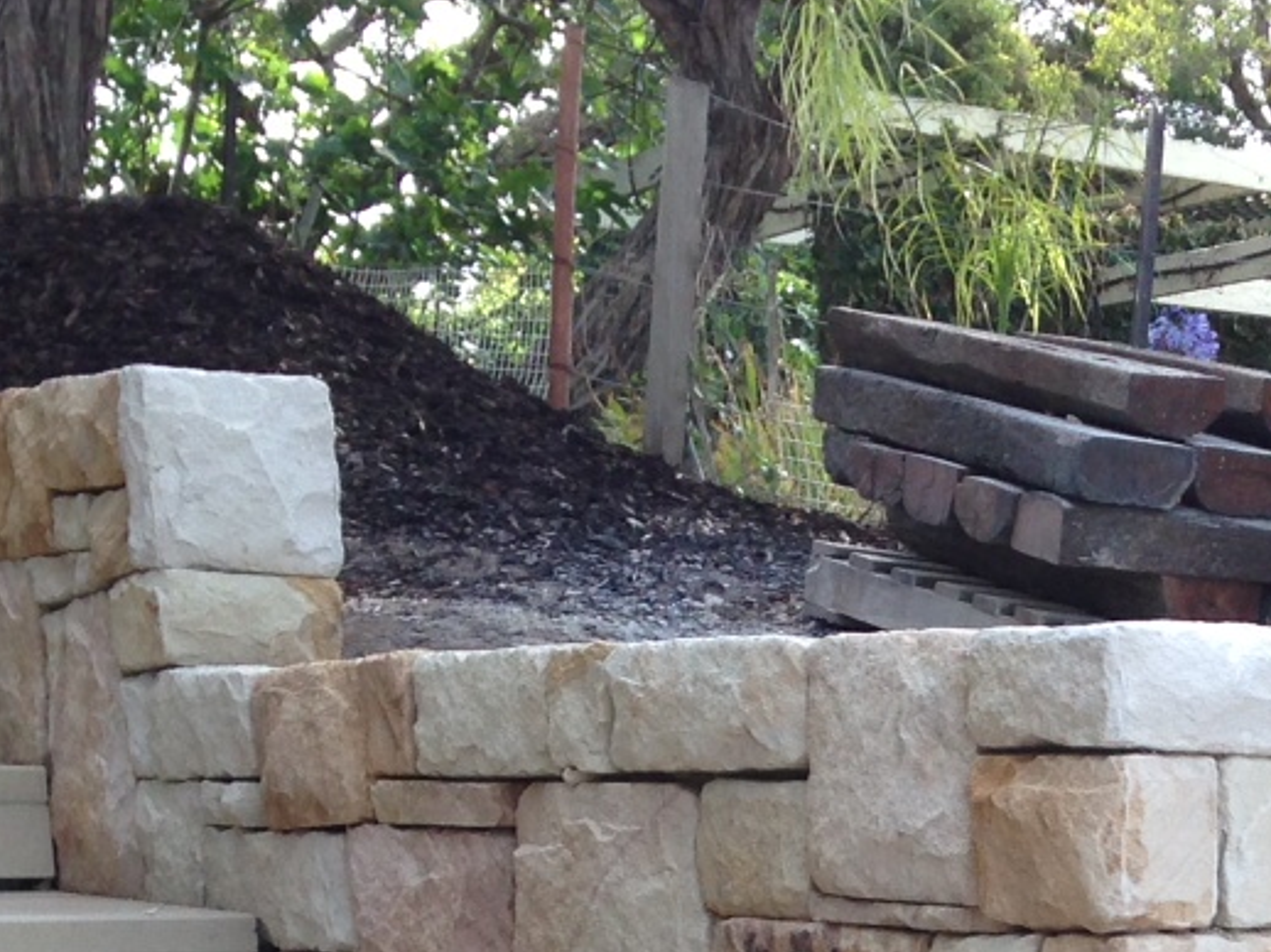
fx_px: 3817
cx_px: 1462
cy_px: 1399
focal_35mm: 104
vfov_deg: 13.5
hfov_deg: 18.1
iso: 50
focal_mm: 4.13
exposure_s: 1/233
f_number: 2.4
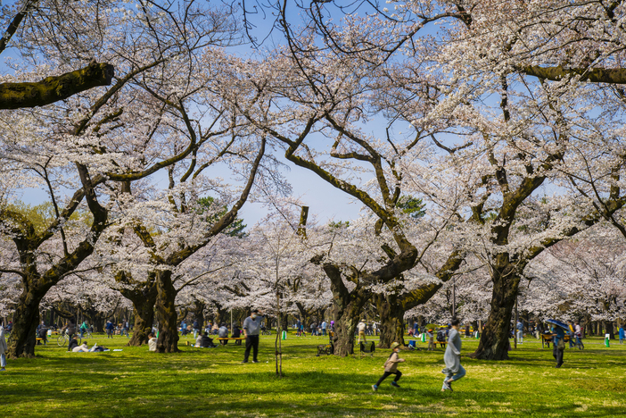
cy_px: 209
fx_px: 1008
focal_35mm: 58
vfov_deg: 23.4
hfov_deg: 34.5
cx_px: 313
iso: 320
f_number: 7.1
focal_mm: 58
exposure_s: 1/640
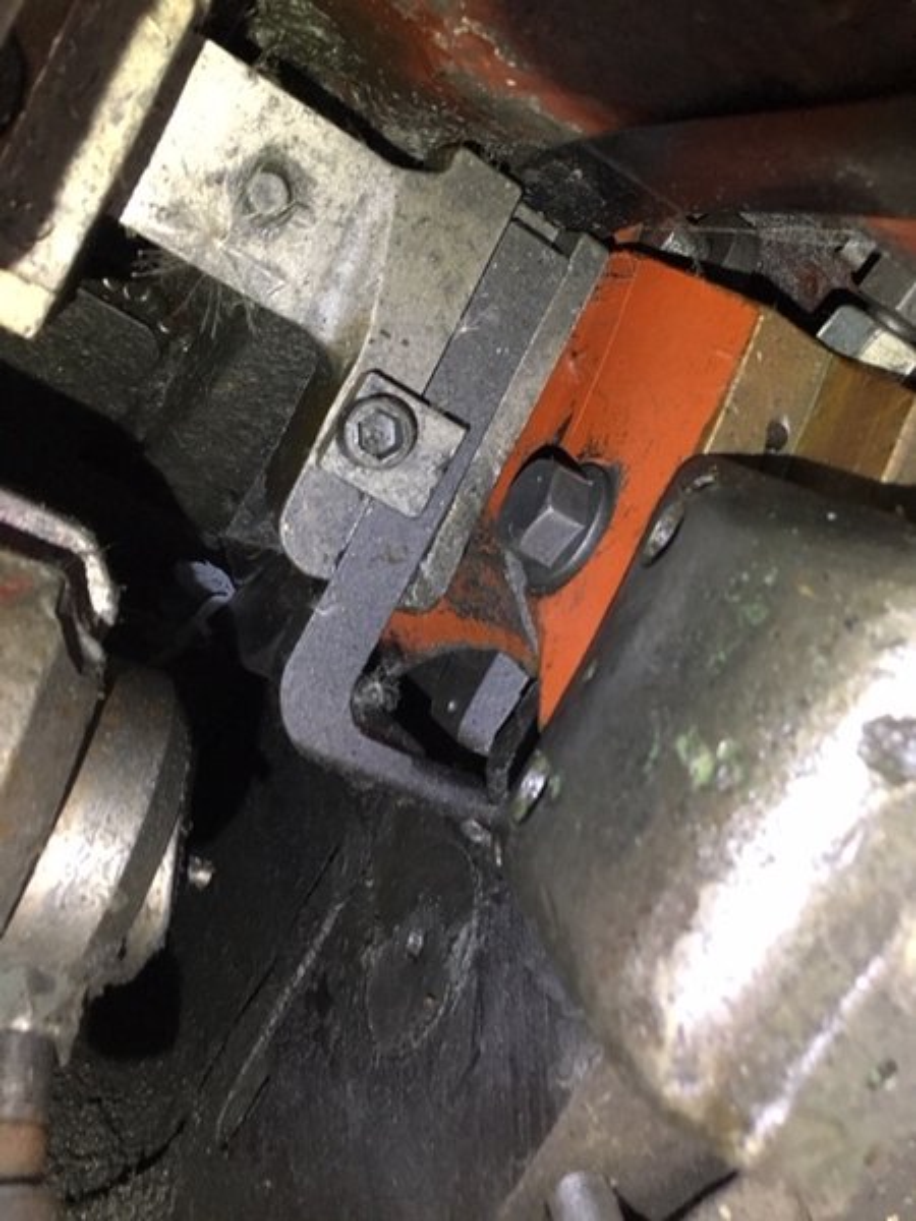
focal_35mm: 29
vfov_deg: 61.7
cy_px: 610
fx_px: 1023
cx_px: 458
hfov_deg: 48.2
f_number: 2.2
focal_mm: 4.15
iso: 50
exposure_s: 1/4
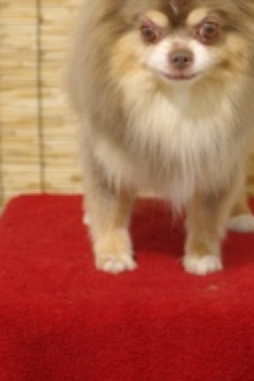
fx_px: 2491
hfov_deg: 5.8
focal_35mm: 235
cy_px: 48
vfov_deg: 8.7
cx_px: 174
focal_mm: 75
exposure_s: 1/100
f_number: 2.8
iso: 320
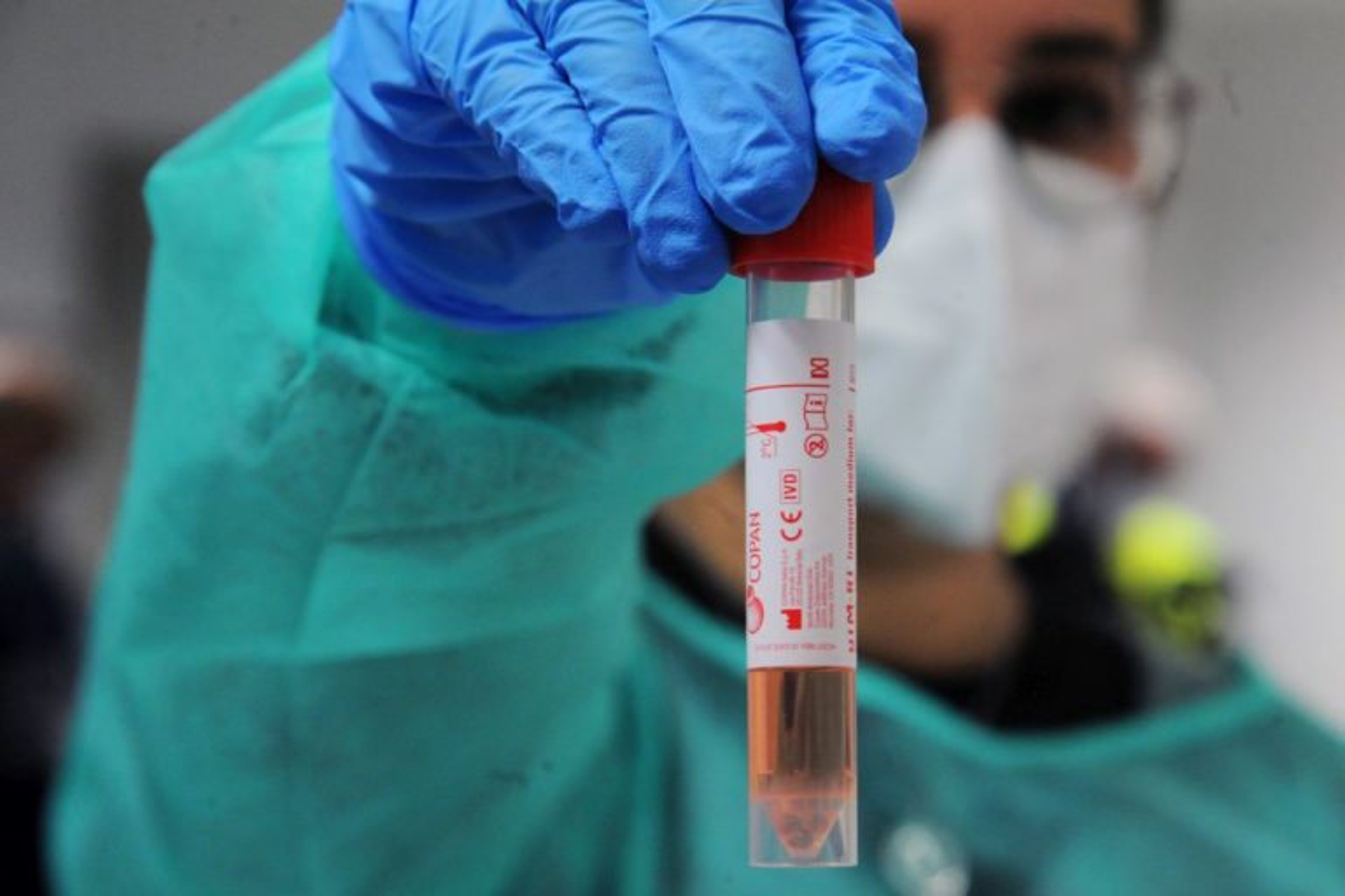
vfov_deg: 12.2
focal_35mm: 112
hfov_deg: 18.3
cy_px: 448
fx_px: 4184
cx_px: 672
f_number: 8
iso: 4000
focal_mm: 112
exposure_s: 1/100
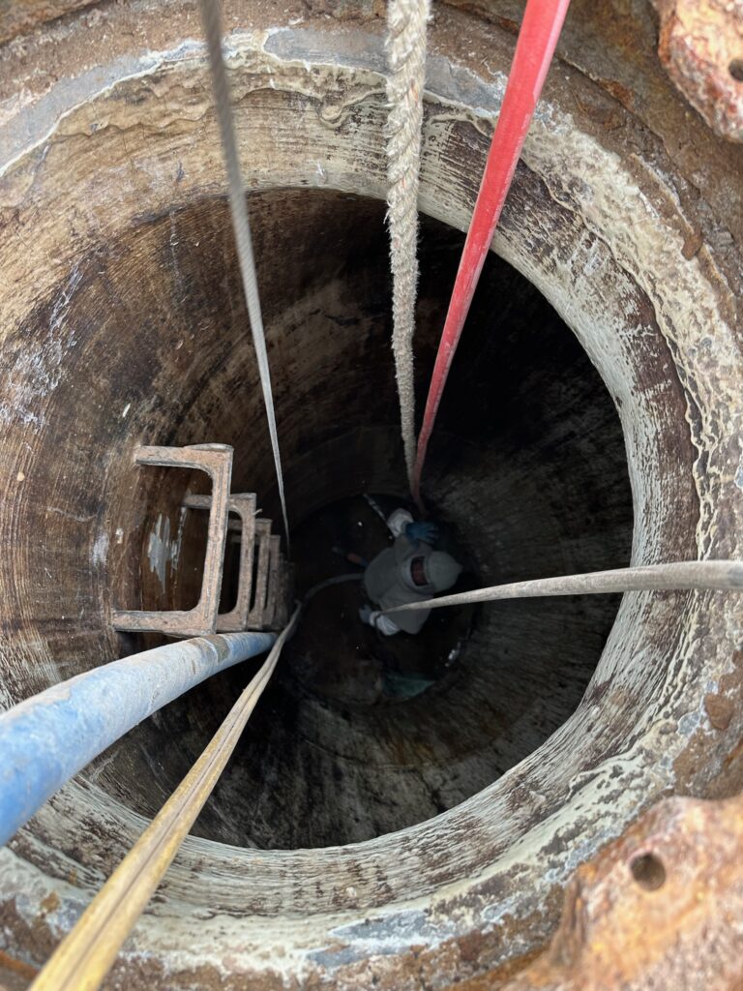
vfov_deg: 71.6
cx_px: 372
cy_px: 496
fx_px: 687
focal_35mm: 24
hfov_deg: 56.8
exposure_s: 1/158
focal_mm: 6.86
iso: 64
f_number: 1.78
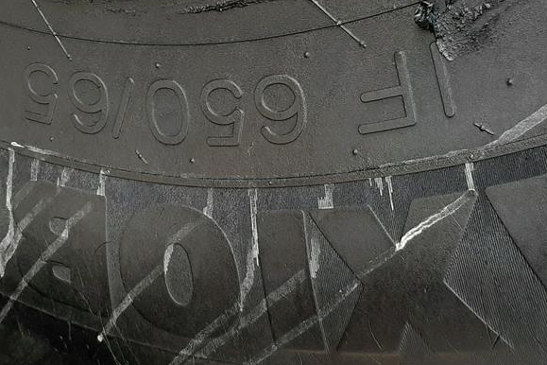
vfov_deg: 24.2
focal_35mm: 56
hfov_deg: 35.6
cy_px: 204
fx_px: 851
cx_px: 294
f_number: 1.7
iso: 40
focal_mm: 3.93
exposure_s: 1/120
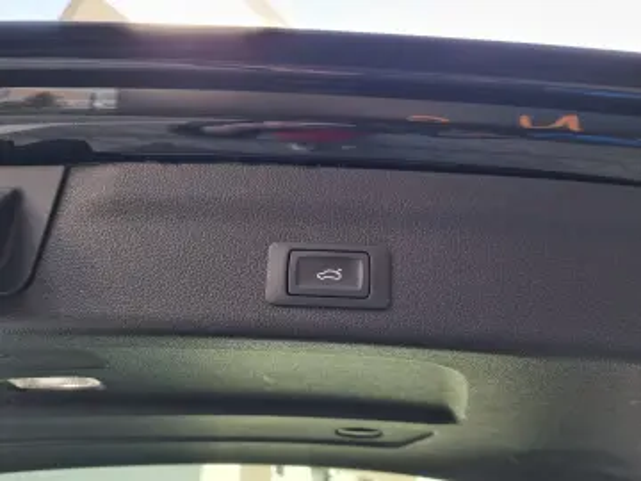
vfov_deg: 53.1
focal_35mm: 26
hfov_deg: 67.3
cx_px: 320
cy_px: 240
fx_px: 481
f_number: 1.8
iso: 64
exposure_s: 1/100
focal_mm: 5.4
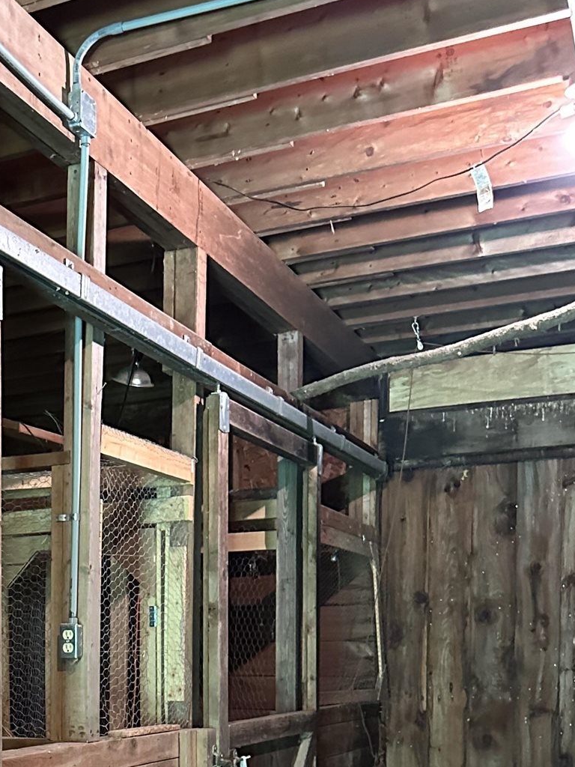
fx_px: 1196
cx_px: -53
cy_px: 688
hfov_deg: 25.2
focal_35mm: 54
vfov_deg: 33.7
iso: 1000
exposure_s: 1/40
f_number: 1.78
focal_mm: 6.86
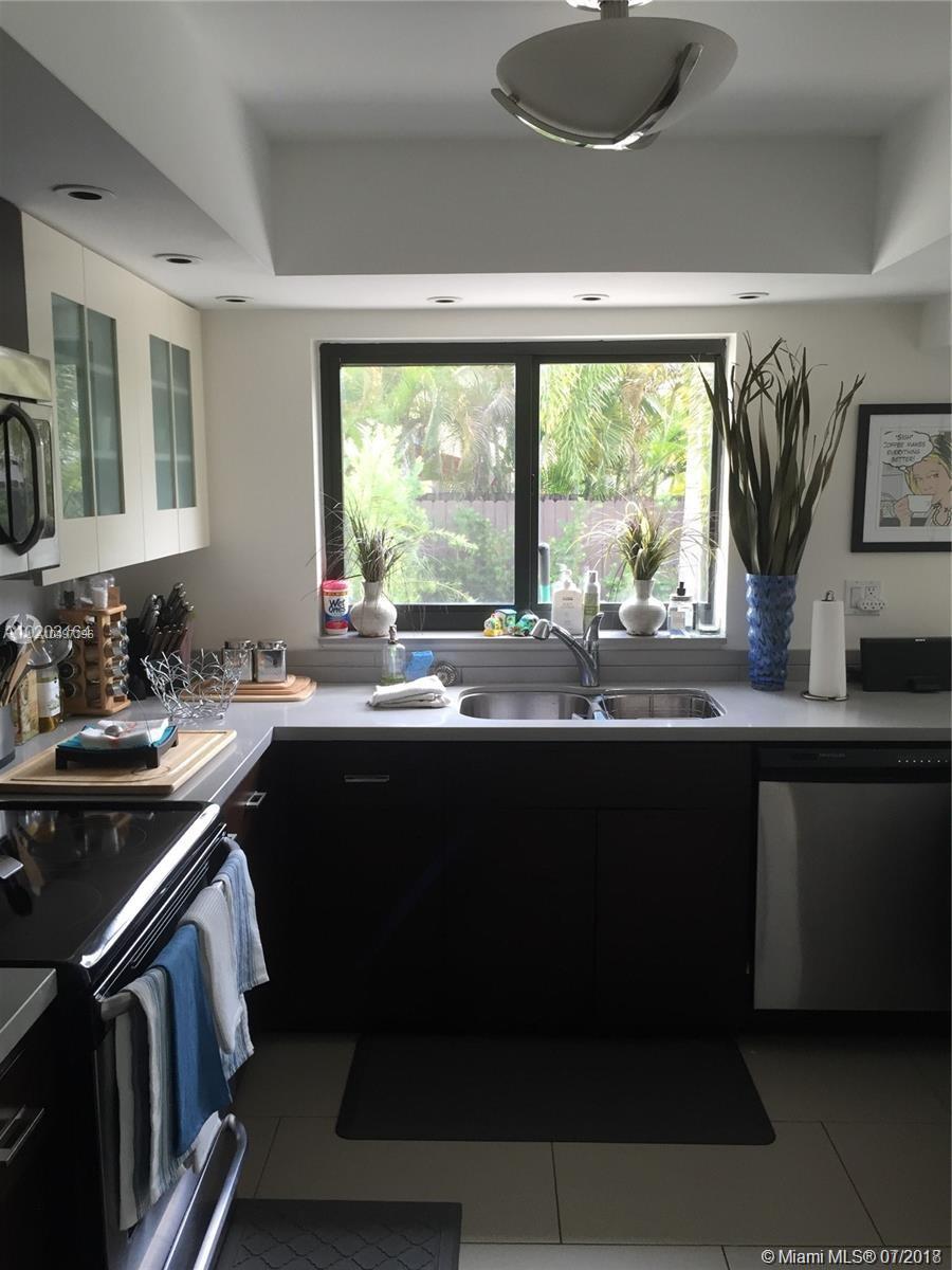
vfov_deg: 61.7
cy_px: 635
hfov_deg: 48.2
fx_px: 1063
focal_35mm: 29
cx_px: 476
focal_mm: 4.15
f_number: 2.2
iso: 32
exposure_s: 1/40
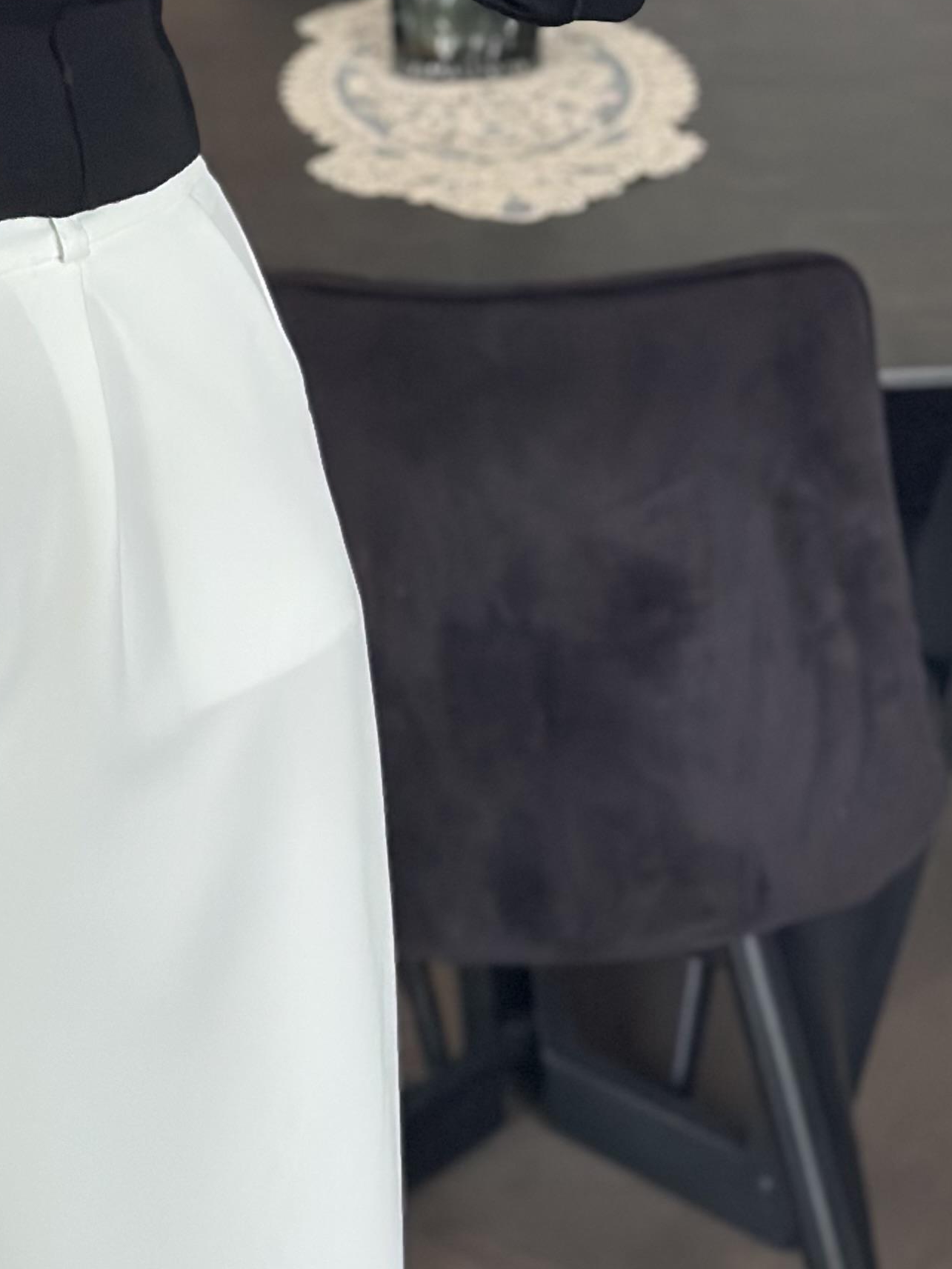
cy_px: -81
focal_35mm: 113
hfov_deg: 12.9
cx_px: -27
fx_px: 4143
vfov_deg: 16.9
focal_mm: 6.86
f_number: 1.78
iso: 400
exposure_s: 1/33
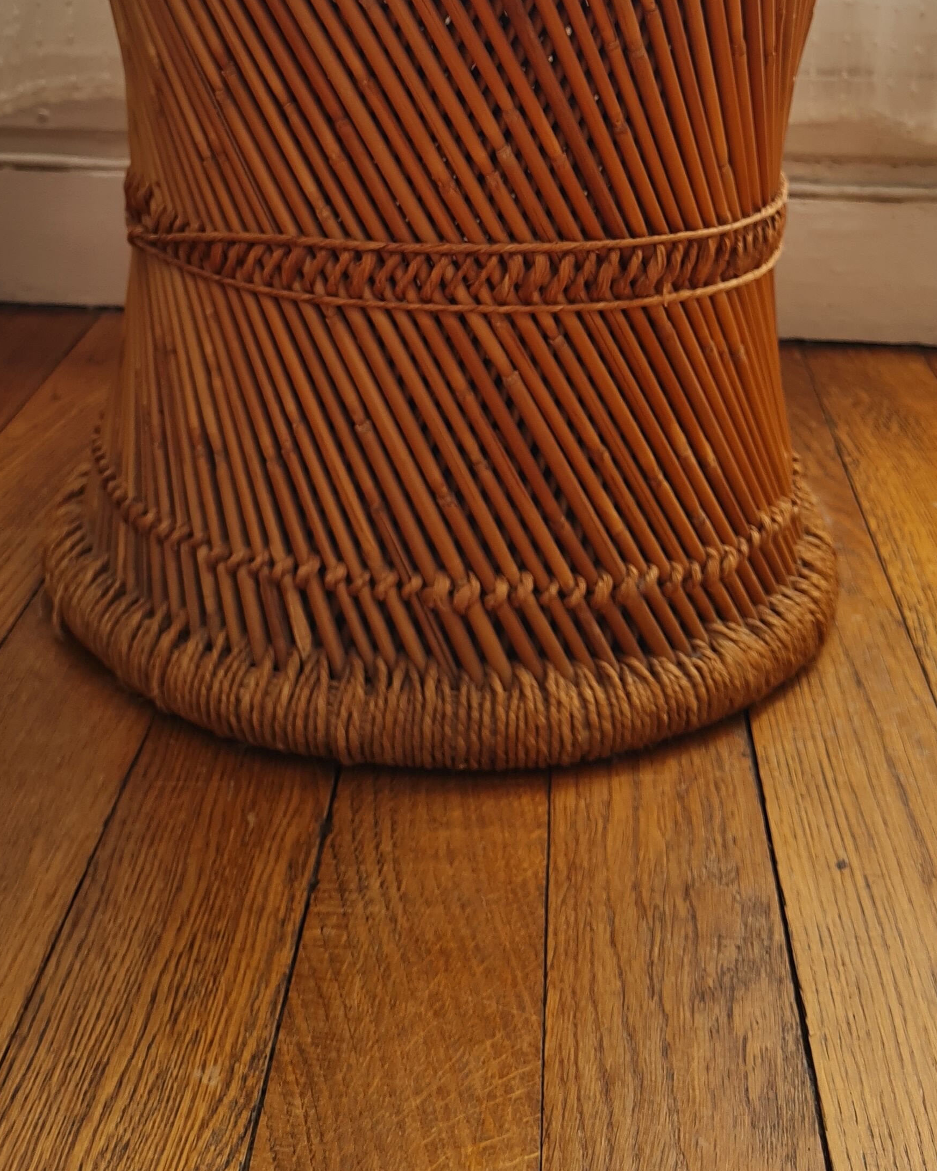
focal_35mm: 47
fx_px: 1629
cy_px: 221
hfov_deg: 32.1
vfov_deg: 38.0
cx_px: 446
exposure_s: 1/150
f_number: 1.8
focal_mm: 5.4
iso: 50
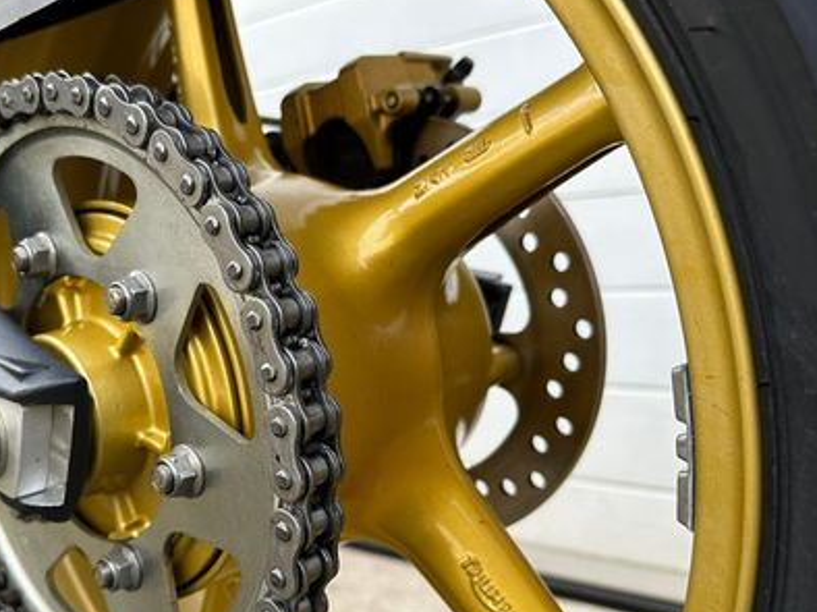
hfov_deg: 46.2
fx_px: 920
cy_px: 338
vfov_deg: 36.7
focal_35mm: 39
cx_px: 207
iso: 80
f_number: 1.78
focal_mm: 6.86
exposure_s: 1/339
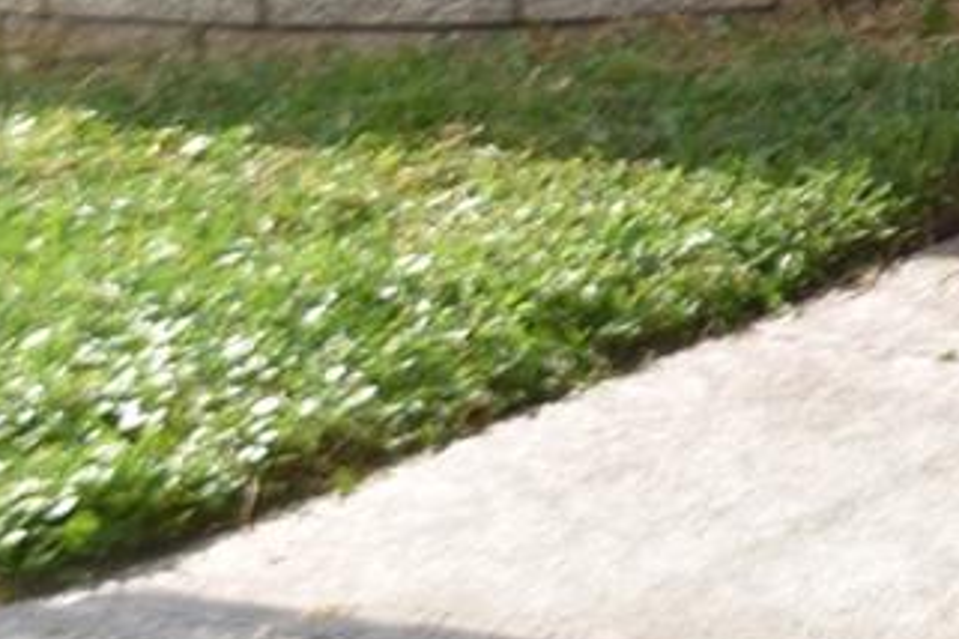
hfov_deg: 8.4
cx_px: 2357
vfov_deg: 5.9
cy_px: -878
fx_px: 5967
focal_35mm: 224
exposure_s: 1/400
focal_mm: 30
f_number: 10
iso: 200
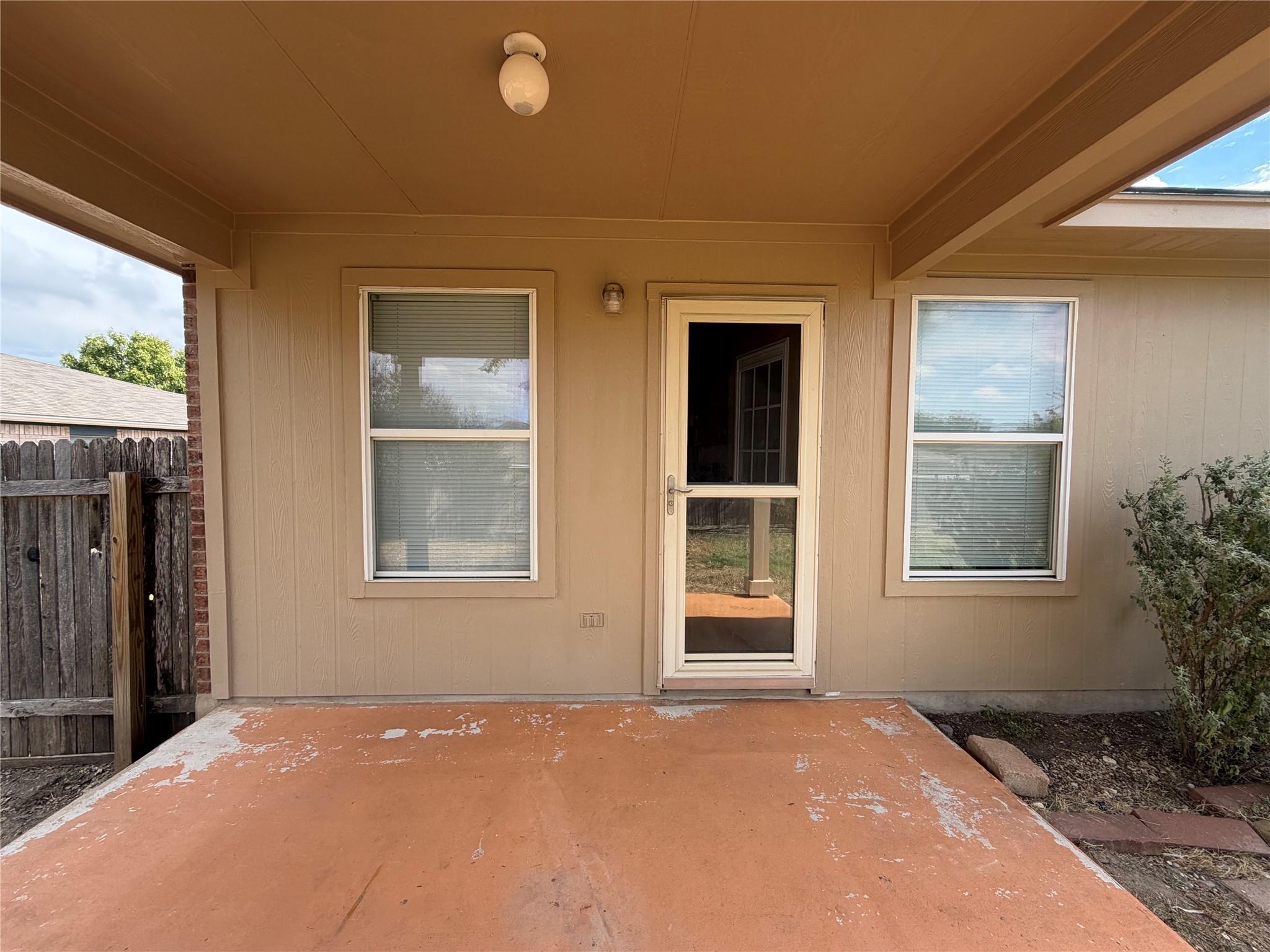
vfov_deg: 85.7
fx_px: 514
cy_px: 476
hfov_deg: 102.1
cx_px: 635
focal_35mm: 14
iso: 50
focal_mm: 2.22
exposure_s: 1/502
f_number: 2.2
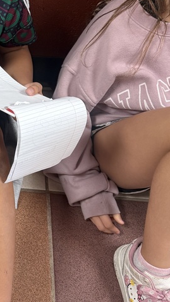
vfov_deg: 36.7
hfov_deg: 19.6
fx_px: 449
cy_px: 92
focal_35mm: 56
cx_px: -56
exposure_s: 1/60
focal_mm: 6.76
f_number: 1.78
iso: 400
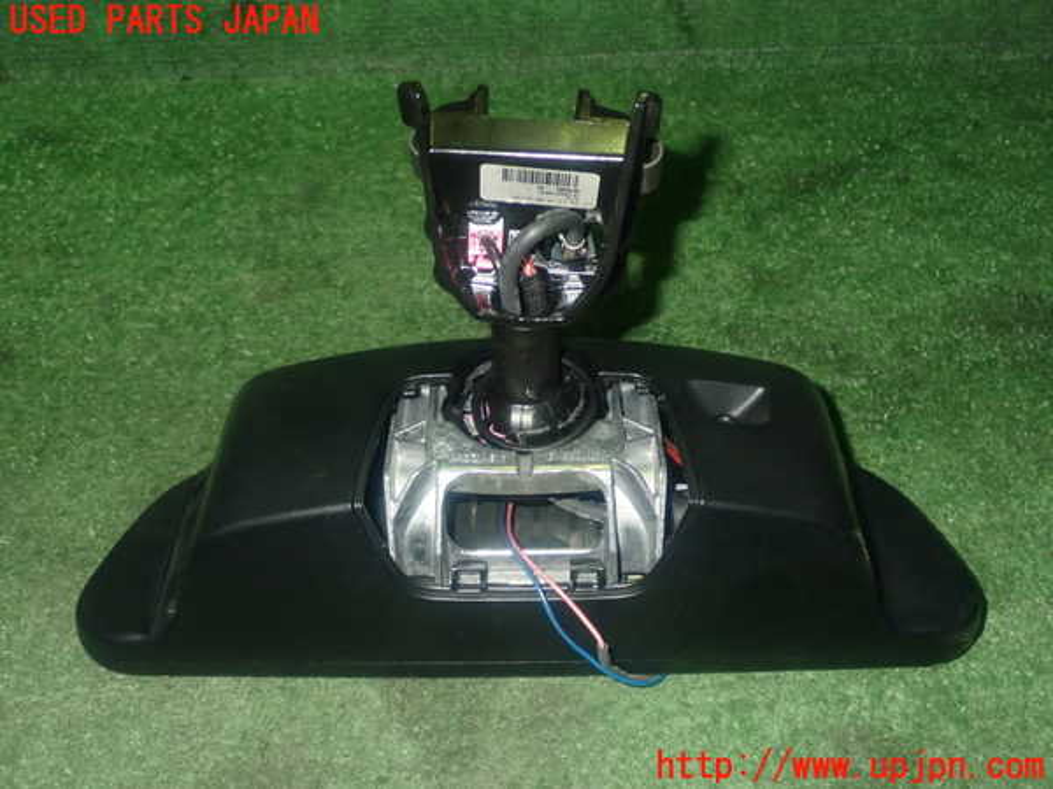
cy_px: 394
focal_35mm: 41
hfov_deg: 45.8
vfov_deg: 35.1
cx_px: 526
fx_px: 1247
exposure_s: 1/40
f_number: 8
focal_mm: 7.31
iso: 800
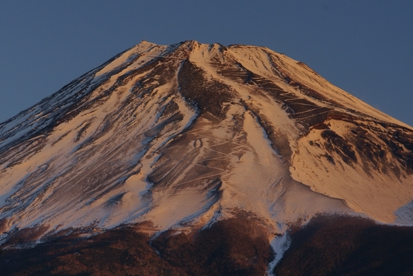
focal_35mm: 202
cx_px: 206
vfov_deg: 6.8
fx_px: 2324
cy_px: 138
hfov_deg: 10.2
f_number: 11
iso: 100
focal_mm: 135
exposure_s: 1/30
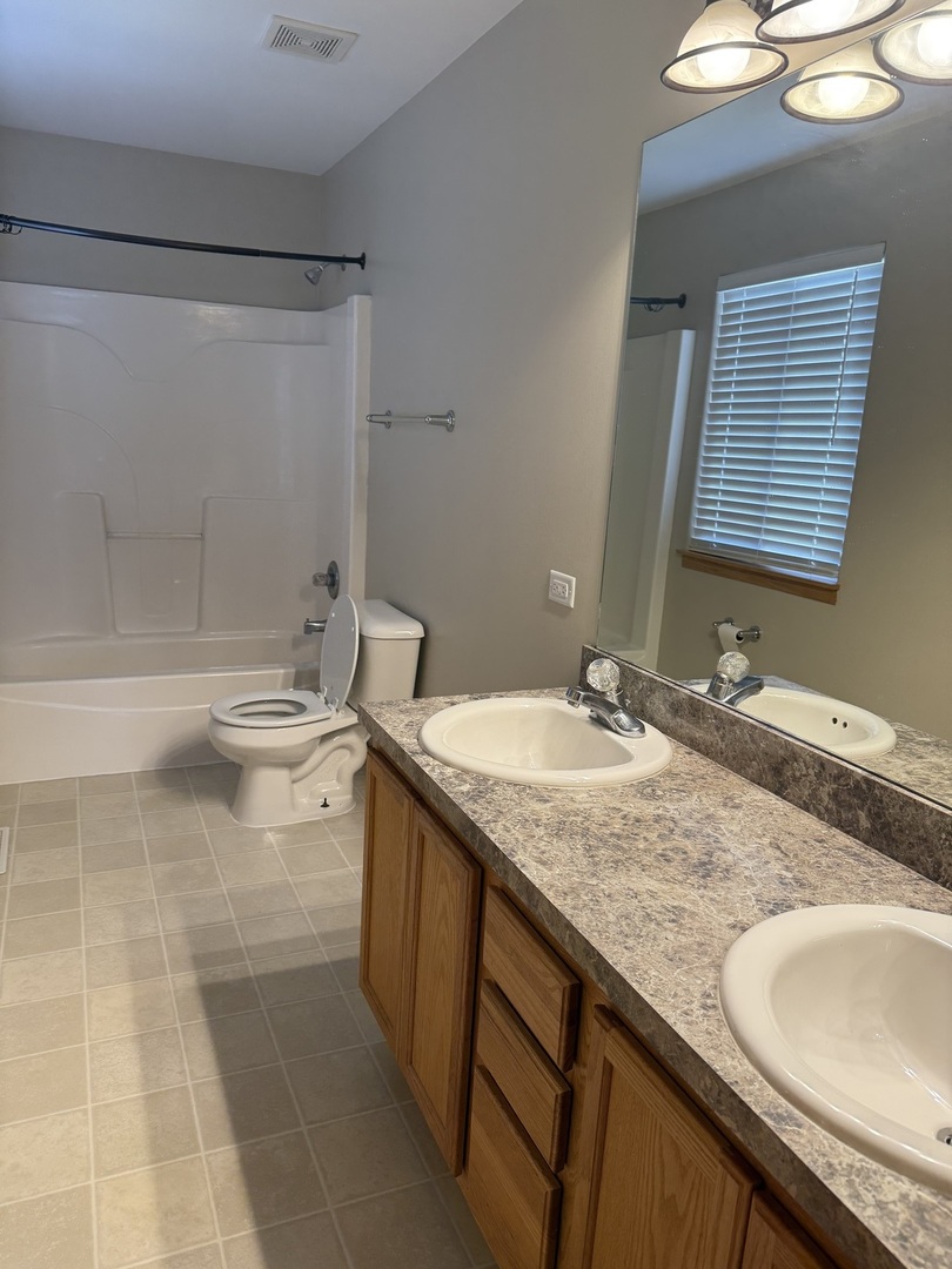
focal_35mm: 24
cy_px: 634
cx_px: 476
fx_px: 880
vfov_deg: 71.6
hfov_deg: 56.8
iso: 125
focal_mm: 6.76
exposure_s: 1/120
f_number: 1.78
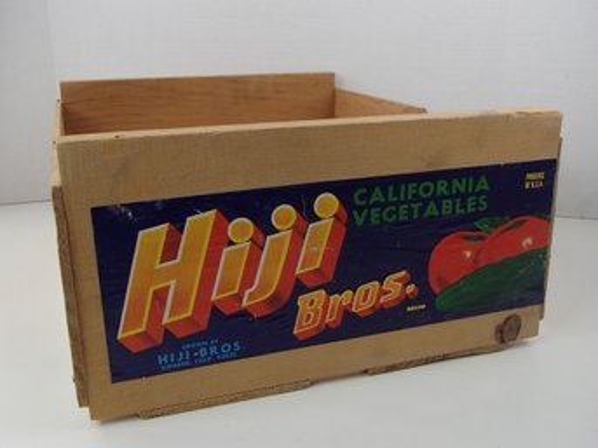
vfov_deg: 38.6
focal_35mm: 37
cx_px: 299
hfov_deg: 50.2
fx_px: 639
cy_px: 224
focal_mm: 6.64
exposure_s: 1/160
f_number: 4.7
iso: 250
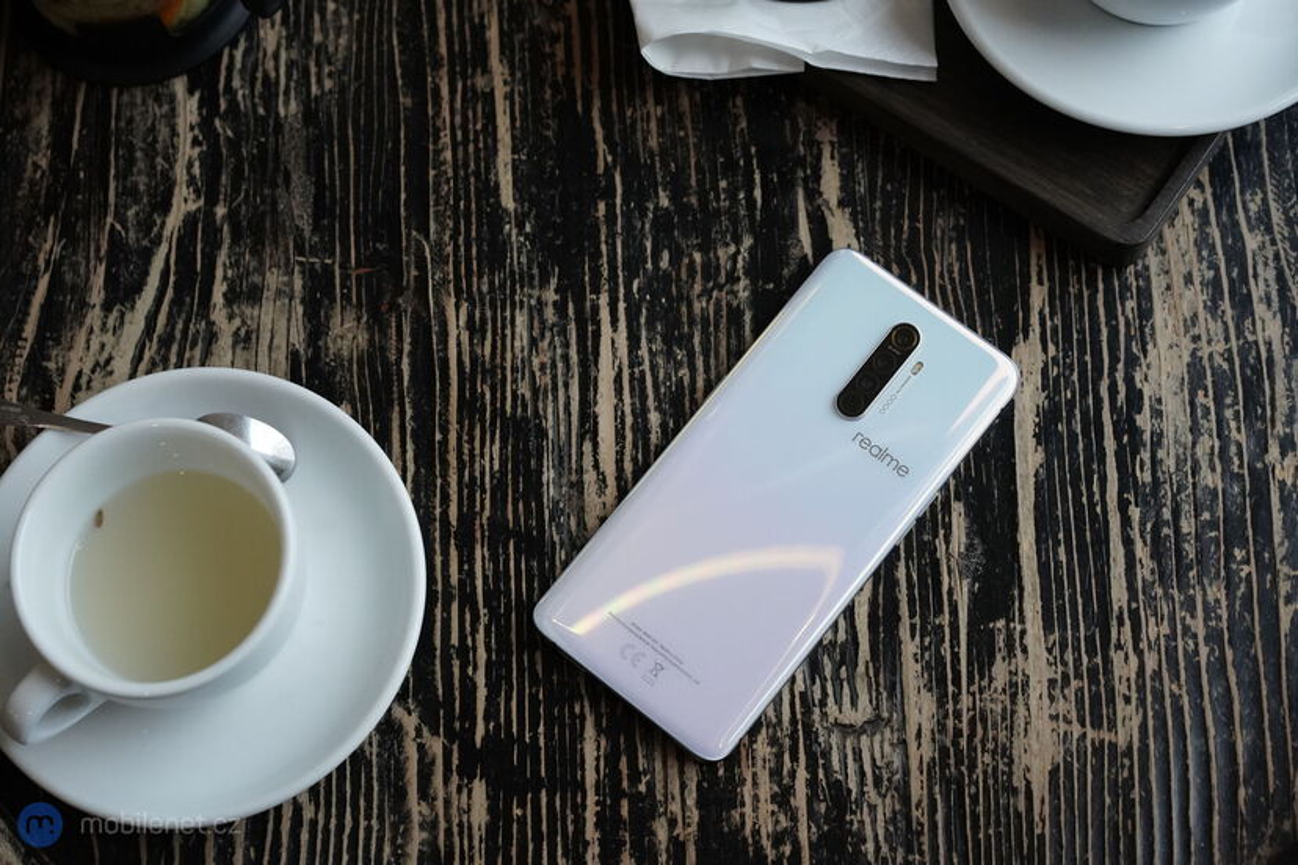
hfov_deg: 36.2
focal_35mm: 55
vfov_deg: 24.6
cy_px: 432
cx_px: 649
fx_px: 1983
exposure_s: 1/400
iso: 6400
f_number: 5
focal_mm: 55
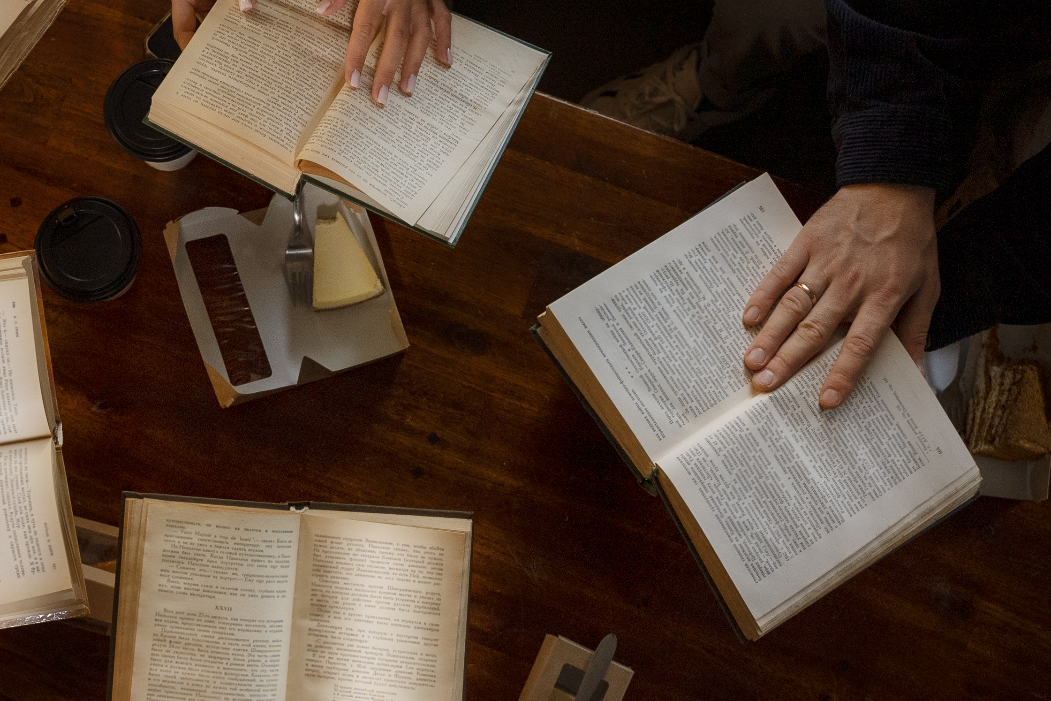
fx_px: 1547
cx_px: 248
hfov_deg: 36.5
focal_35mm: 53
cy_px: 311
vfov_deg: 25.5
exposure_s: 1/1000
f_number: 4
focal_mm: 28
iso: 1000
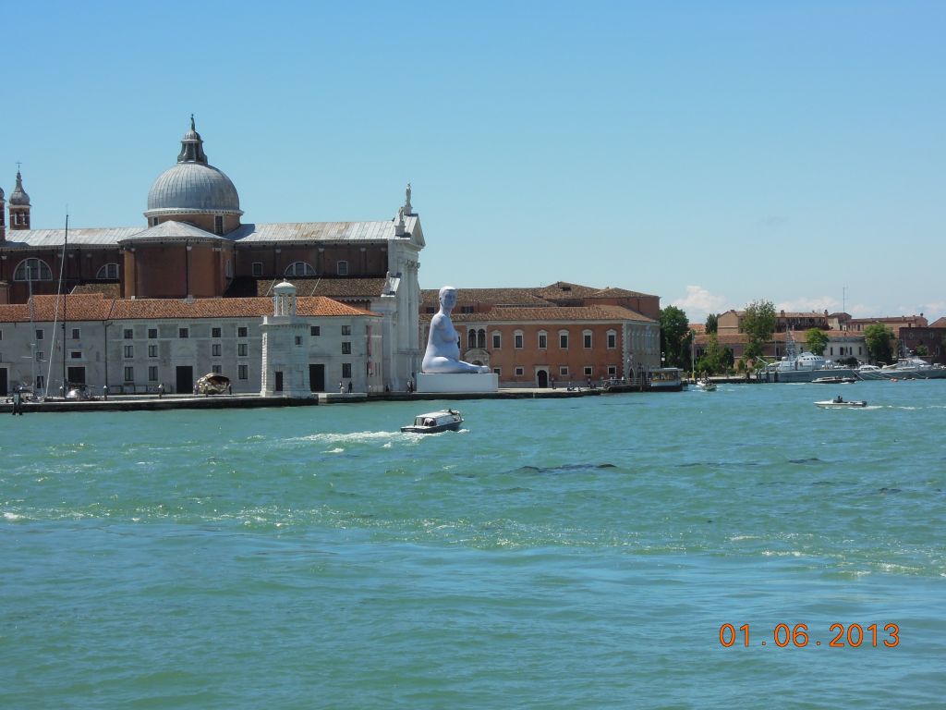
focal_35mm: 100
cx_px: 473
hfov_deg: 19.6
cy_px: 355
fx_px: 2733
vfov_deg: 14.8
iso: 160
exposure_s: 1/1000
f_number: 5.5
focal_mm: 17.9
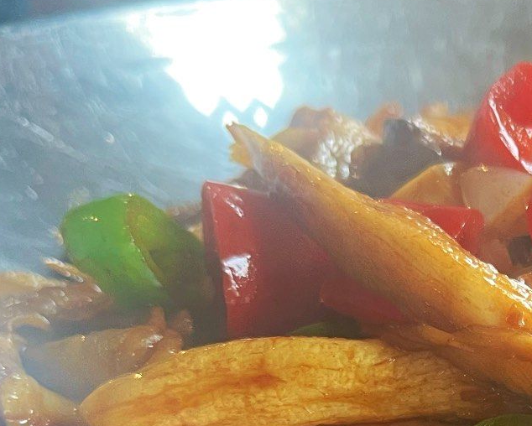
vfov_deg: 17.9
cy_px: 563
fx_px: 1260
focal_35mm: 80
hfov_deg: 22.0
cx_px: 639
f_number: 1.6
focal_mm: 5.1
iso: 125
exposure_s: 1/73
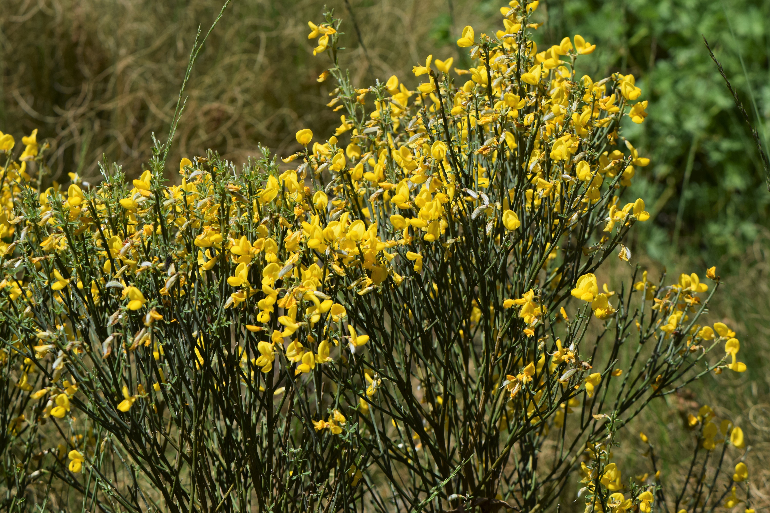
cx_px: 385
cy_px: 256
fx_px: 2727
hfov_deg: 16.1
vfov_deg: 10.8
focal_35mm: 128
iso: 200
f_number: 8
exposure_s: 1/1000
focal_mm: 85
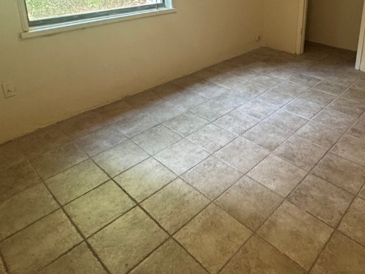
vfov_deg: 45.1
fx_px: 306
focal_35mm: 29
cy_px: 44
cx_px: 227
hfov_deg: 60.9
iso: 320
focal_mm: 2.22
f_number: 2.2
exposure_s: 1/60
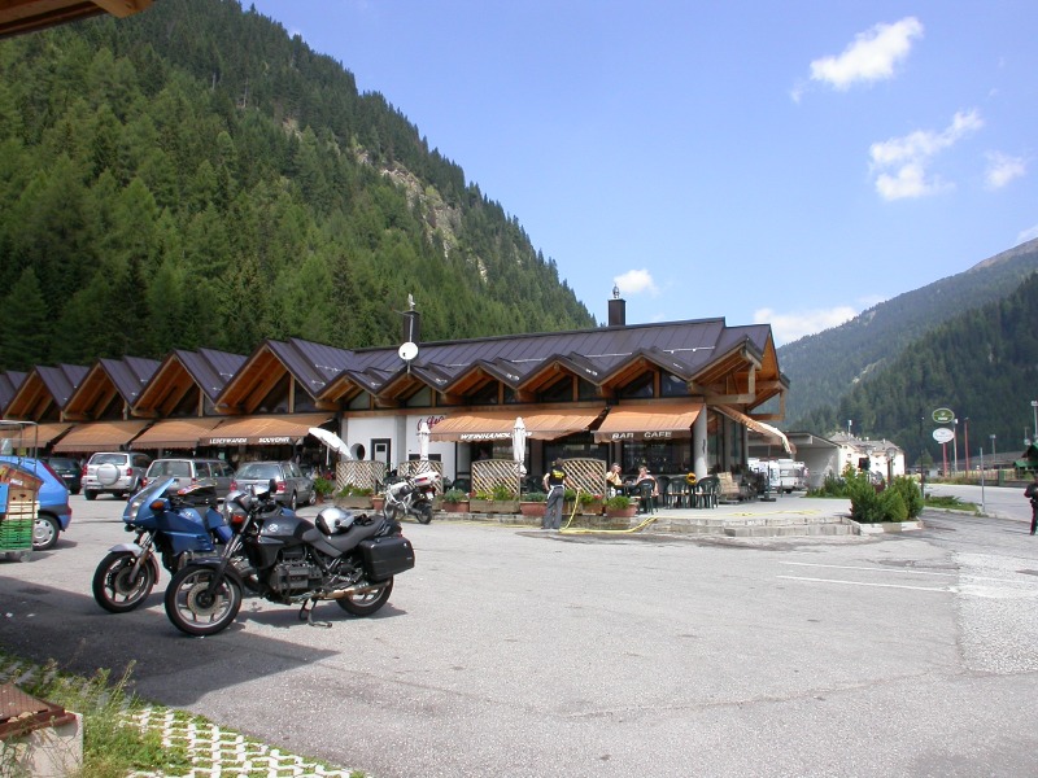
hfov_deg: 49.0
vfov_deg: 37.7
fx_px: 1139
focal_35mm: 38
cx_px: 519
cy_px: 389
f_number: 6
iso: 100
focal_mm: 7.85
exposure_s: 1/236
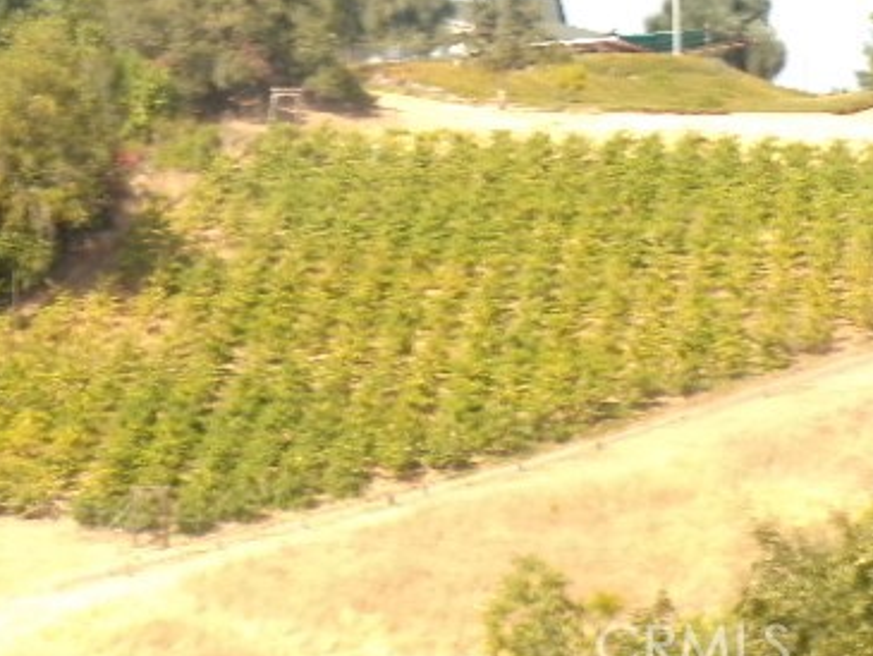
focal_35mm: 200
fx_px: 5046
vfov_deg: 7.4
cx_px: 282
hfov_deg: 9.9
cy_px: 105
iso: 100
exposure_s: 1/60
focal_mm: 20.4
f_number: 8.4
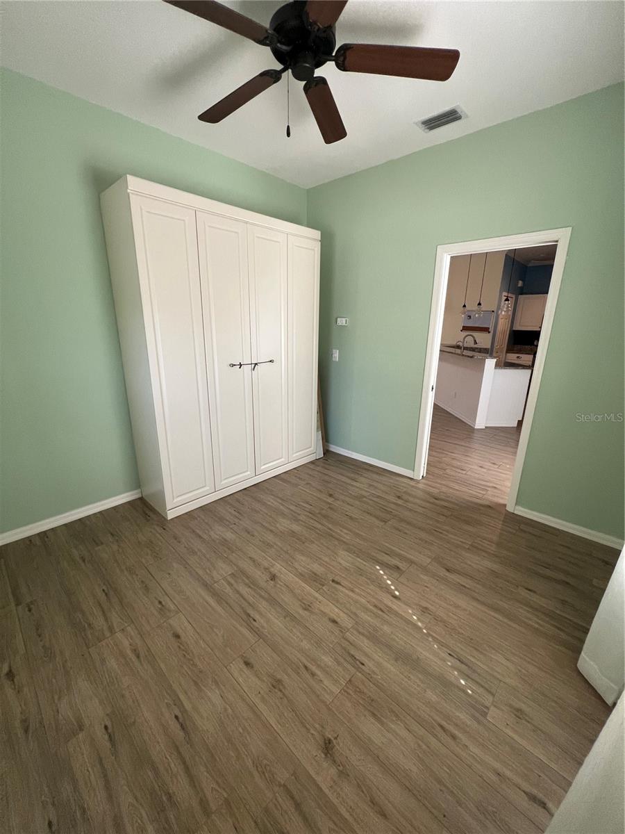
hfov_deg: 89.9
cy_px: 417
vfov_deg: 106.2
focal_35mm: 13
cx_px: 312
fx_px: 313
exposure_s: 1/99
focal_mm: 1.57
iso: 160
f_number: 1.8
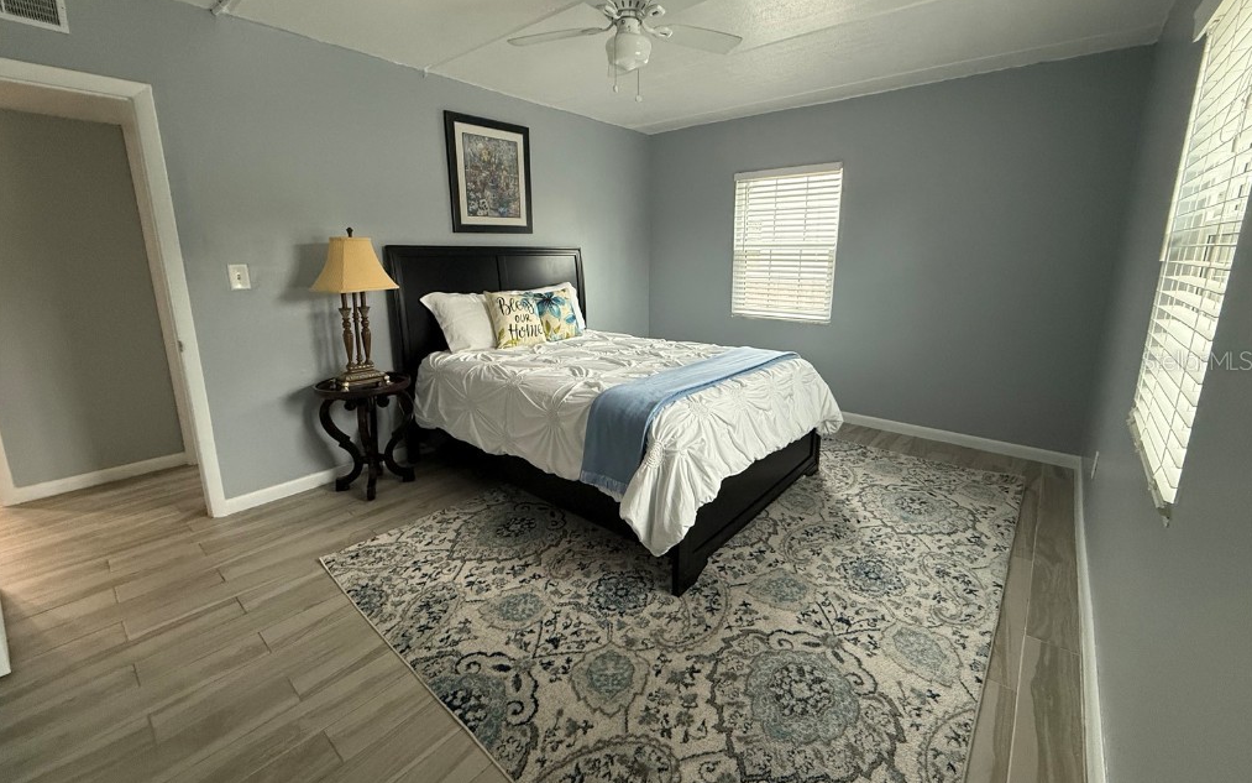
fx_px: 512
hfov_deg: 101.5
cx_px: 625
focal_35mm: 15
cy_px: 360
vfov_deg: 74.7
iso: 400
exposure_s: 1/120
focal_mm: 2.22
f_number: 2.2
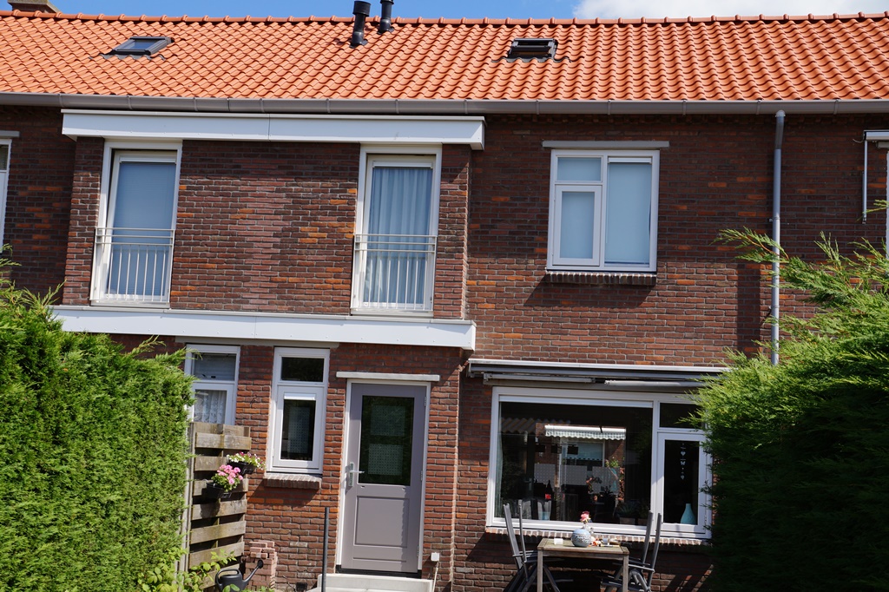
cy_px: 296
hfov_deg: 43.6
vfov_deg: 29.8
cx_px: 444
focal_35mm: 45
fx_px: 1111
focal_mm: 30
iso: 100
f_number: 11
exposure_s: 1/160
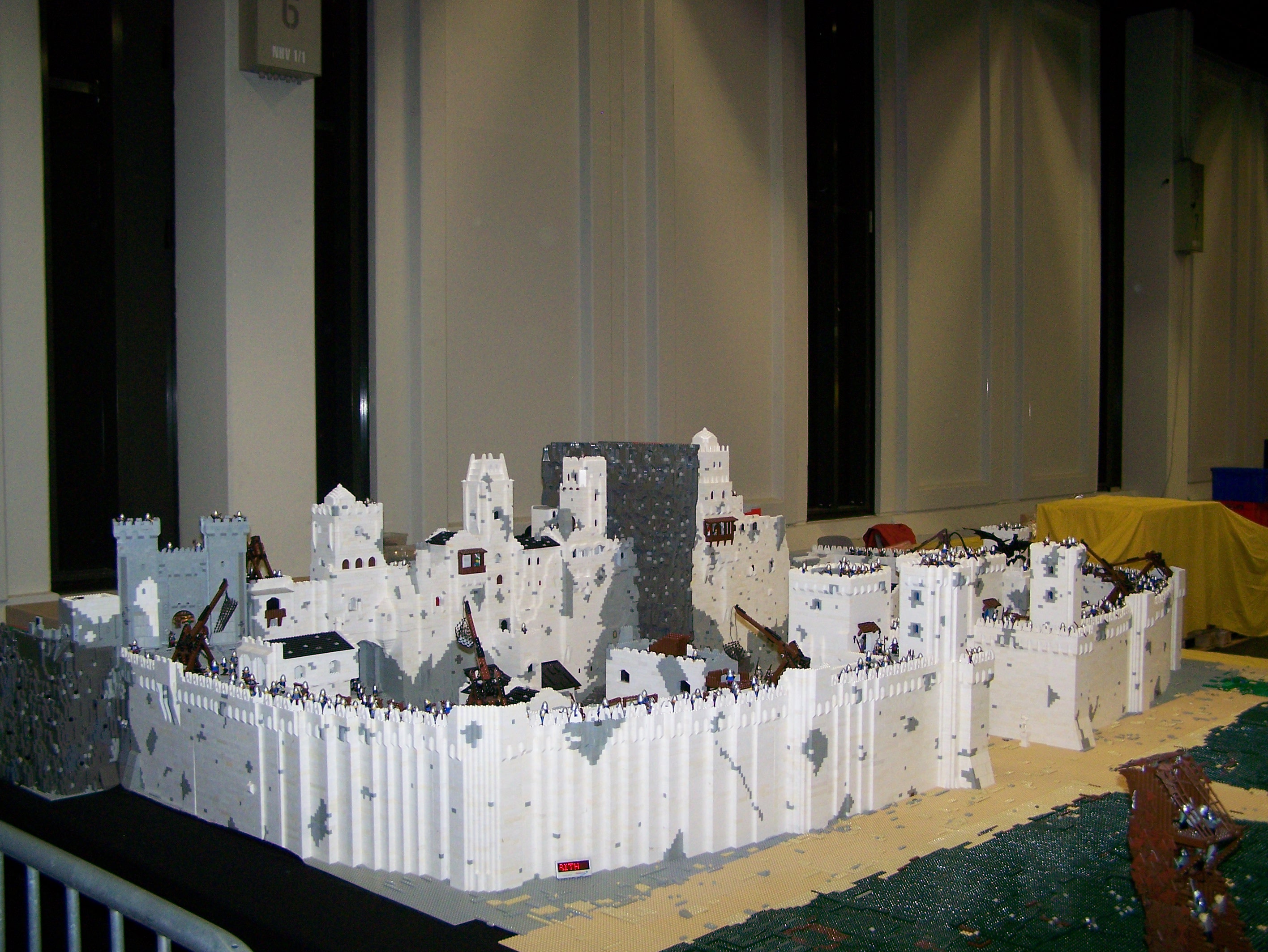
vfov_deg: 37.8
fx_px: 1393
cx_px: 634
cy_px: 476
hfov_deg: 48.9
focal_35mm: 38
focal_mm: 6.3
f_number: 2.8
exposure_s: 1/60
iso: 160
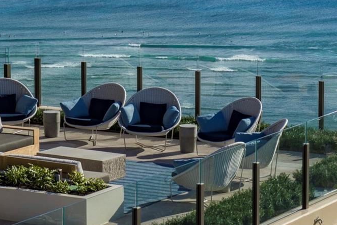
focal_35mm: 181
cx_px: 193
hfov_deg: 11.4
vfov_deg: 7.6
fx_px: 1695
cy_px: 47
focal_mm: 50
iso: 100
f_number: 7.1
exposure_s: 1/240
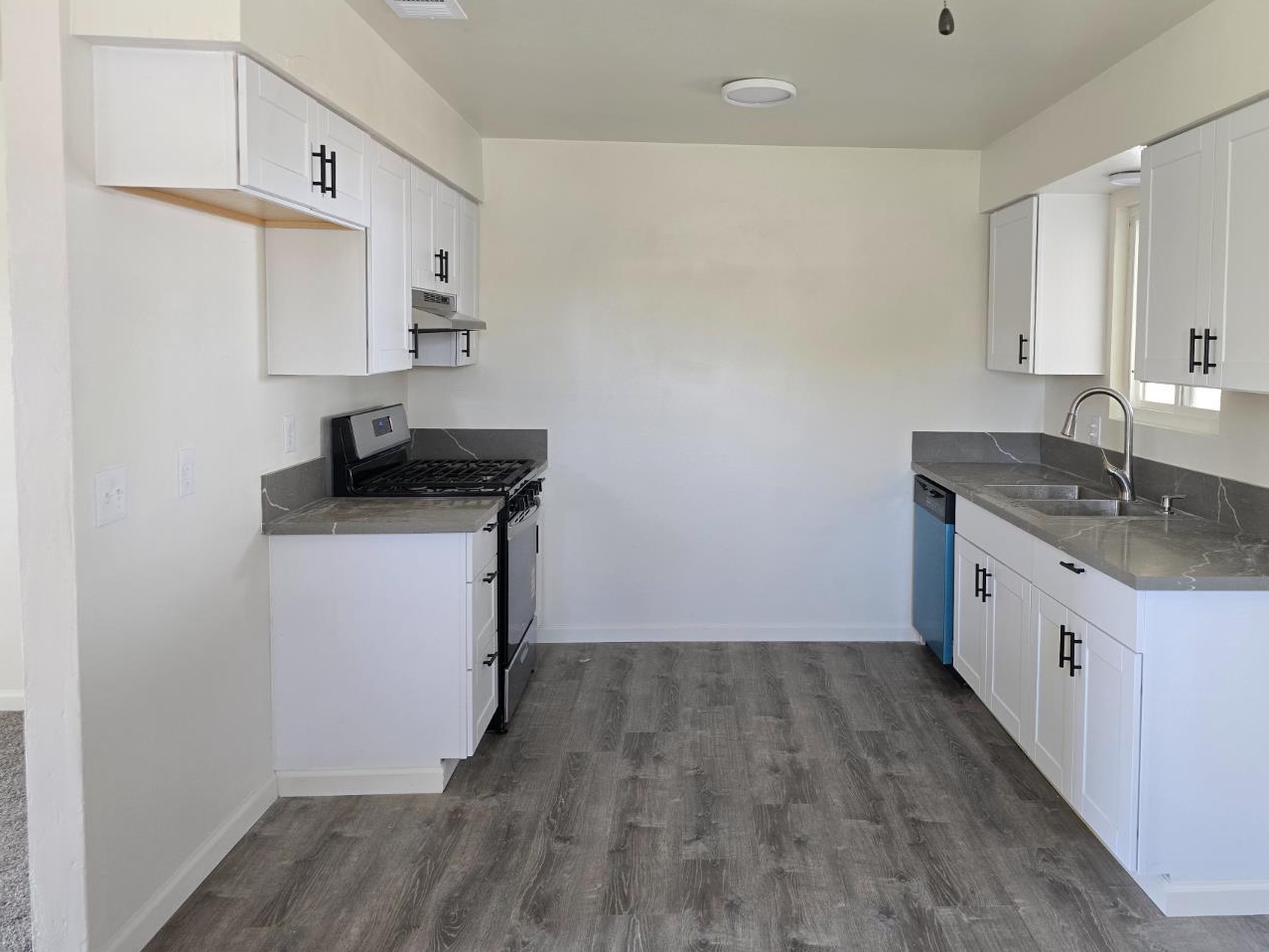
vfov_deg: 51.1
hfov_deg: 64.9
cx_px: 742
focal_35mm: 27
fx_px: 990
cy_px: 394
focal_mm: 6.3
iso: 320
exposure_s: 1/120
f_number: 1.7
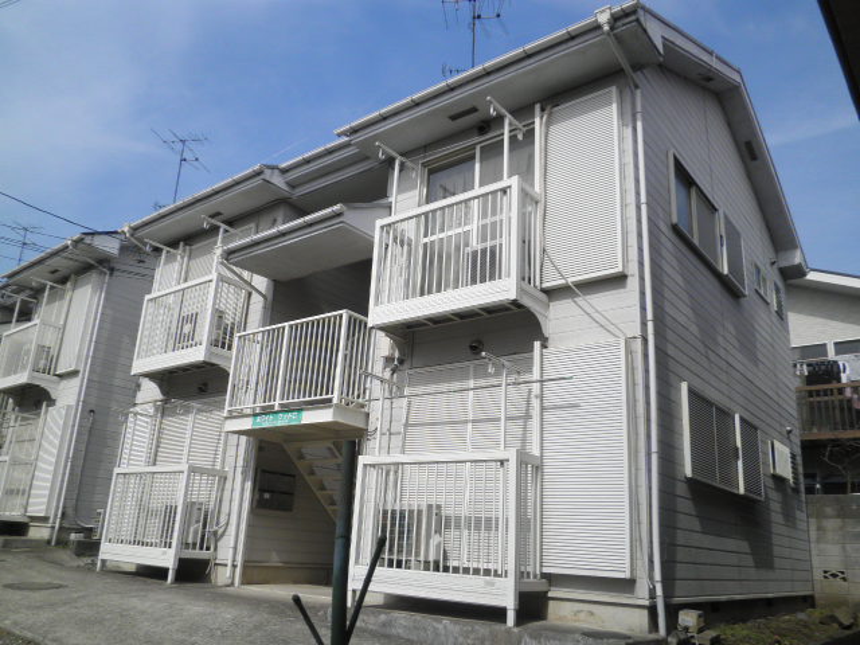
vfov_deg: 53.1
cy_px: 322
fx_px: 646
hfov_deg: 67.3
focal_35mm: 26
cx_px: 430
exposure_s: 1/200
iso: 64
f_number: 7.9
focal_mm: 4.7
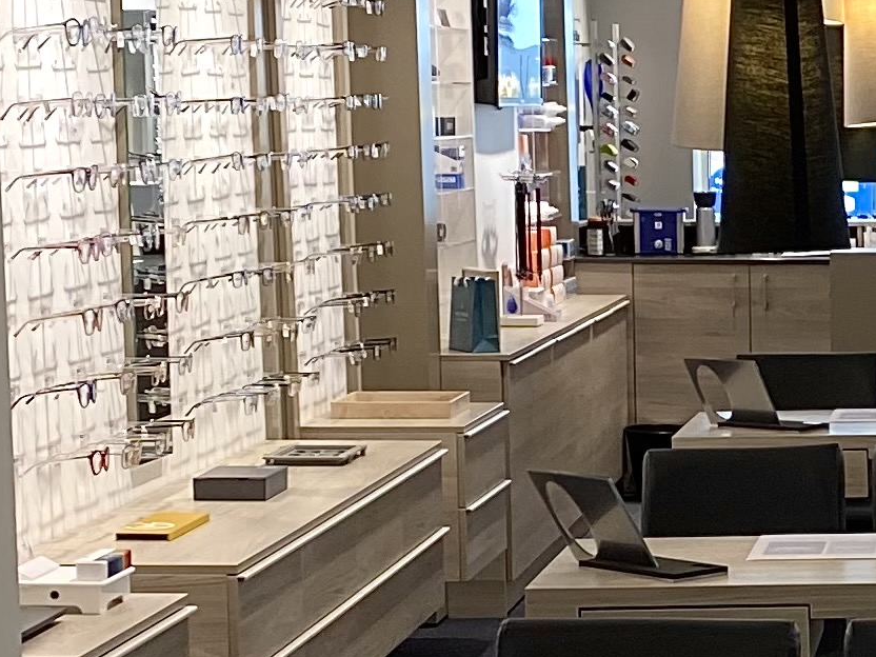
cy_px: 511
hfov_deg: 15.1
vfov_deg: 11.7
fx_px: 3189
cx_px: 1038
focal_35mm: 126
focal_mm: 4.25
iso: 100
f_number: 1.8
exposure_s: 1/100
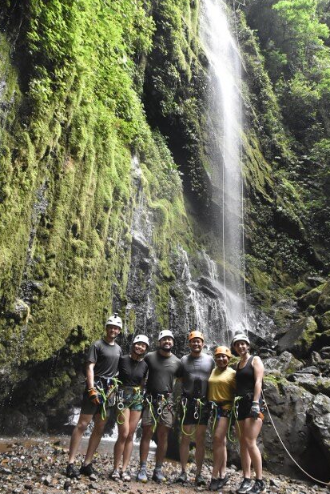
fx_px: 384
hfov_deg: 46.5
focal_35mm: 28
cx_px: 166
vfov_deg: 65.4
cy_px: 247
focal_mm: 18
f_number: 5.6
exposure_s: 1/400
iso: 2500
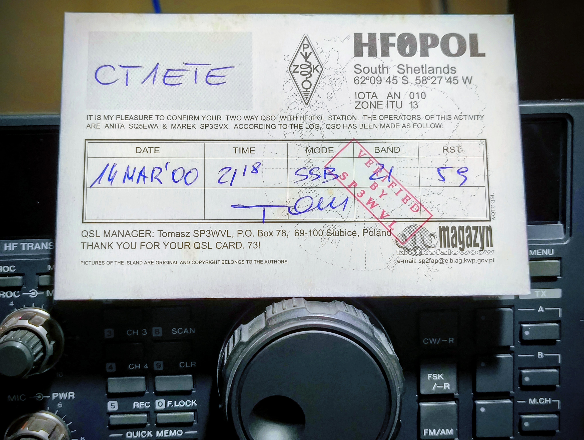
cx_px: 292
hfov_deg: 38.1
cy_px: 220
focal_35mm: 50
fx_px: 845
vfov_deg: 29.2
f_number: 1.87
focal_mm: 5.56
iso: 2173
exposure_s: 1/50
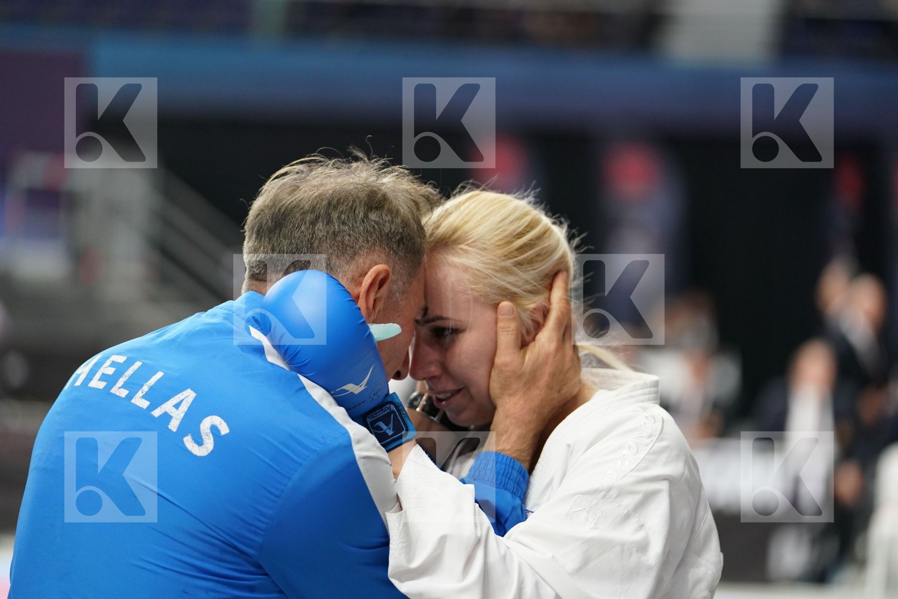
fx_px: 3367
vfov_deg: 10.2
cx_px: 449
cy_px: 300
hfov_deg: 15.2
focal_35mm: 135
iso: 2500
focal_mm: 135
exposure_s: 1/1000
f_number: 2.8
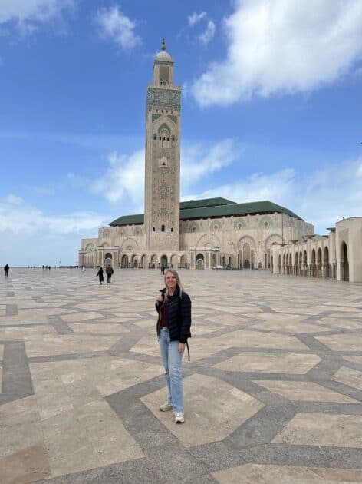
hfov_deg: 53.0
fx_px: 363
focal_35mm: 26
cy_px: 242
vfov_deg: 67.3
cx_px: 181
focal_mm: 5.7
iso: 50
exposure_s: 1/4444
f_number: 1.5
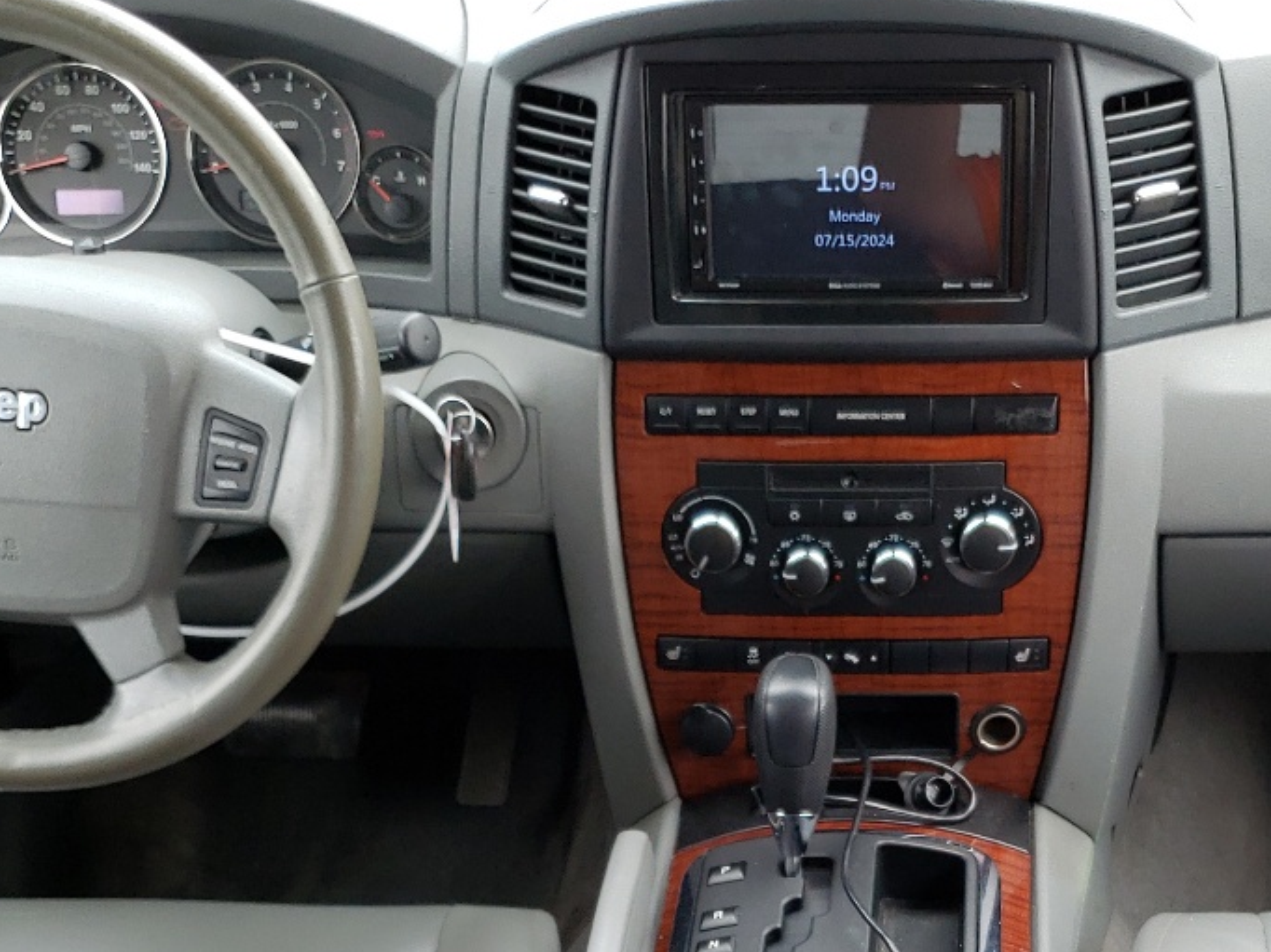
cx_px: 826
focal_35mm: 61
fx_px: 2239
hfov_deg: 31.5
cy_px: 1030
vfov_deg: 22.7
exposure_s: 1/164
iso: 50
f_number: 1.5
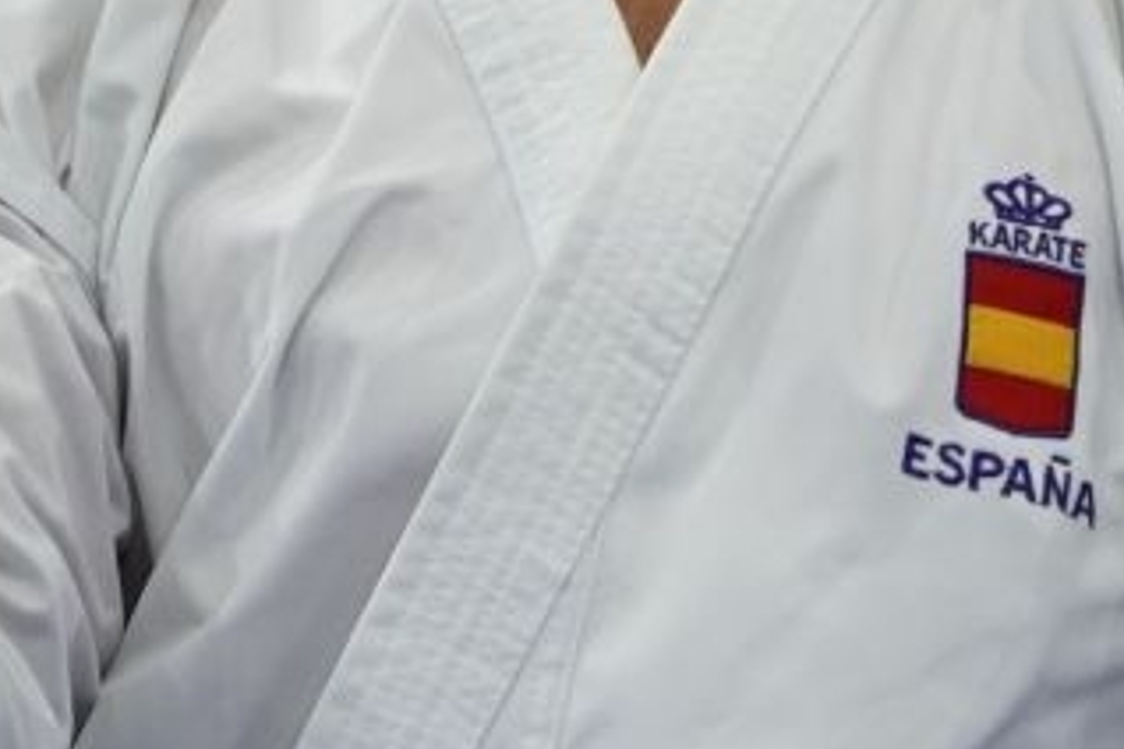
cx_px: 647
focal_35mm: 1700
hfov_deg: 1.2
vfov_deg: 0.8
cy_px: 445
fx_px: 53074
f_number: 5.6
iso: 1000
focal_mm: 300
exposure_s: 1/500
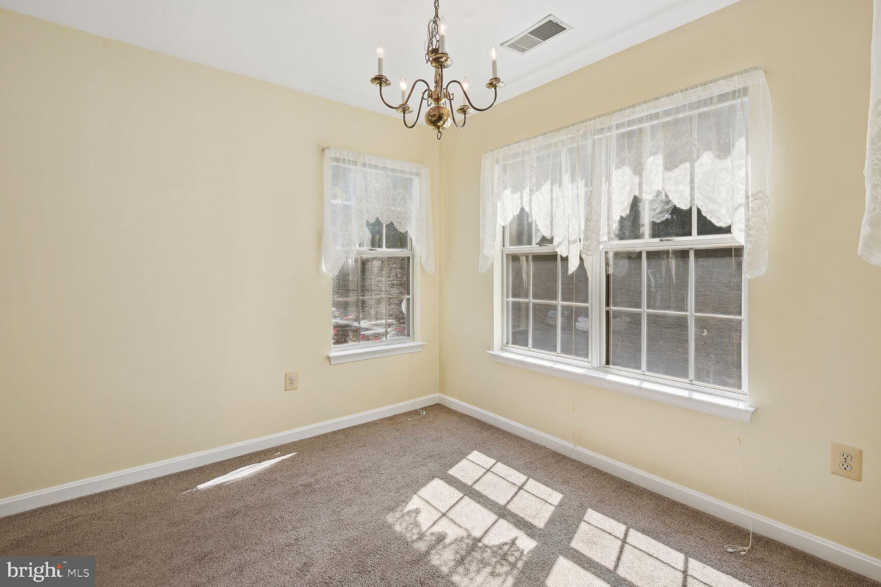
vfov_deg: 73.7
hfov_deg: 96.7
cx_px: 440
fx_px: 392
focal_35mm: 16
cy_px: 294
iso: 200
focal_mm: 16
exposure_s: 1/40
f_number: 8
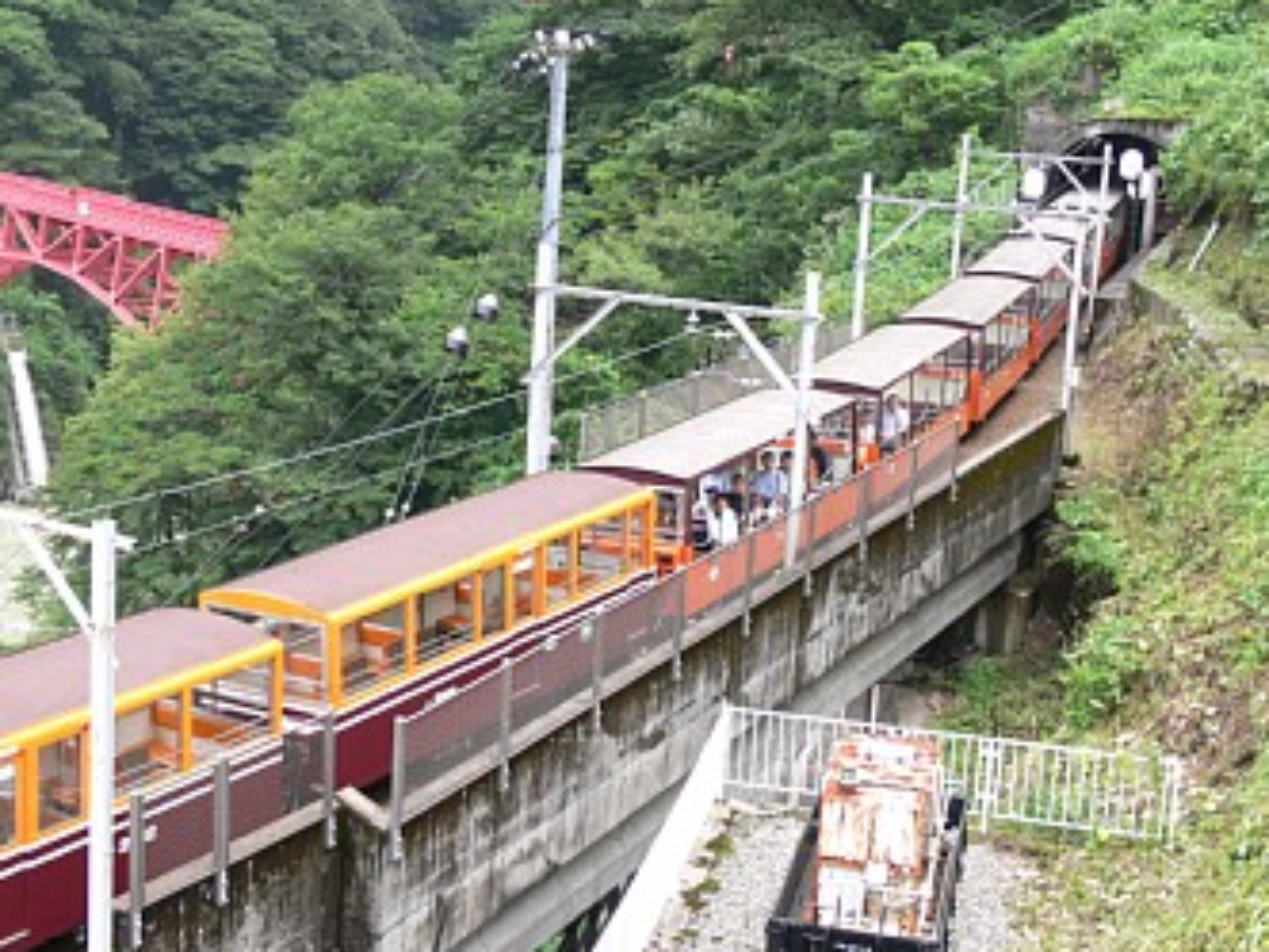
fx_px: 2163
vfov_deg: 24.8
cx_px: 581
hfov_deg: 32.7
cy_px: 455
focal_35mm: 59
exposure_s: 1/80
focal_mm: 10.4
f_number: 4
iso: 80
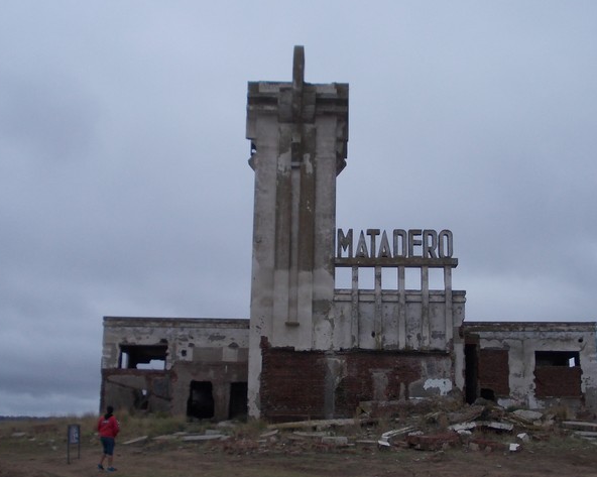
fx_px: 848
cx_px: 339
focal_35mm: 48
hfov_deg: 38.7
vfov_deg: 31.4
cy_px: 281
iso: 80
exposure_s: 1/160
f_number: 6.2
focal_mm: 5.3
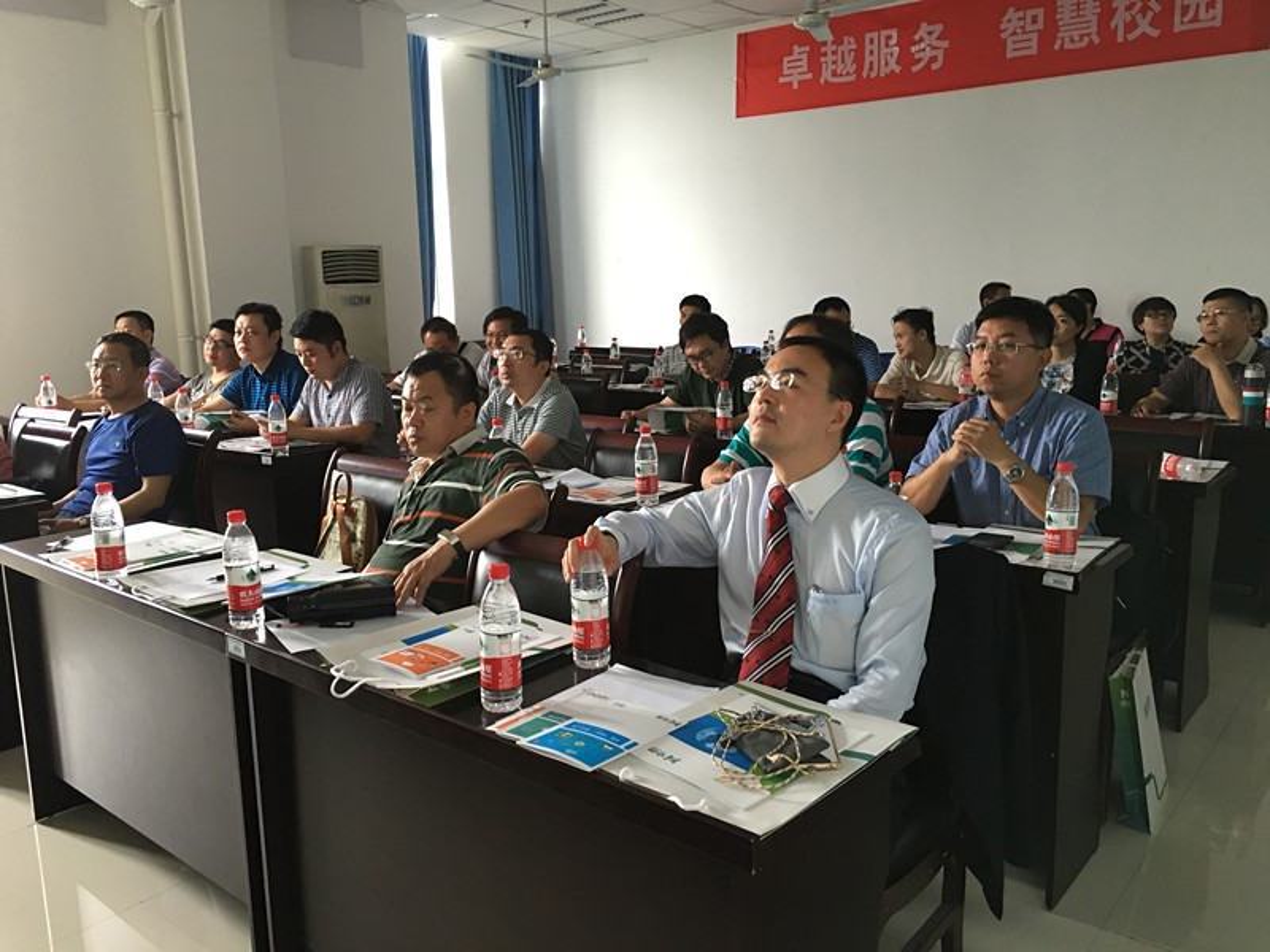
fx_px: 1064
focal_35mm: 29
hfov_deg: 61.7
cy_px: 476
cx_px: 635
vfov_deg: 48.2
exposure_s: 1/17
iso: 80
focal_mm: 4.15
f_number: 2.2
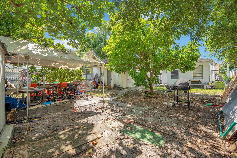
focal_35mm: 14
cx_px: 118
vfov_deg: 81.2
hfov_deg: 104.3
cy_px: 79
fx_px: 92
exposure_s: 1/160
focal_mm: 14
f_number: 4.5
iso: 100
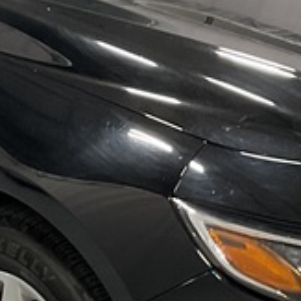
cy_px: 236
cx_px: 168
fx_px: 1485
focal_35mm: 151
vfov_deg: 11.5
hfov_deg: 11.6
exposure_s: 1/50
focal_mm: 3
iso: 64
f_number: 1.8
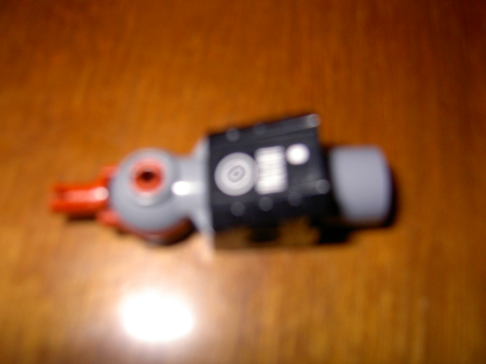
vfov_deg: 41.8
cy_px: 182
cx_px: 243
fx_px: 477
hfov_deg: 54.0
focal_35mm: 34
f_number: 2.8
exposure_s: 1/60
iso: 100
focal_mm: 5.6
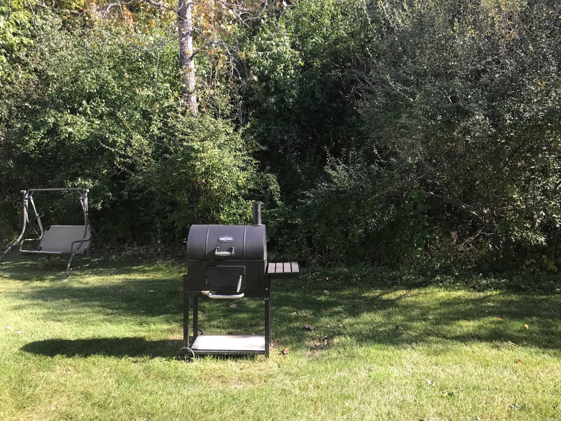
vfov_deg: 49.7
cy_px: 210
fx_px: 454
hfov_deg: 63.4
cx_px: 280
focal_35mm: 28
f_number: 1.8
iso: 20
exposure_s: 1/367
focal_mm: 3.99
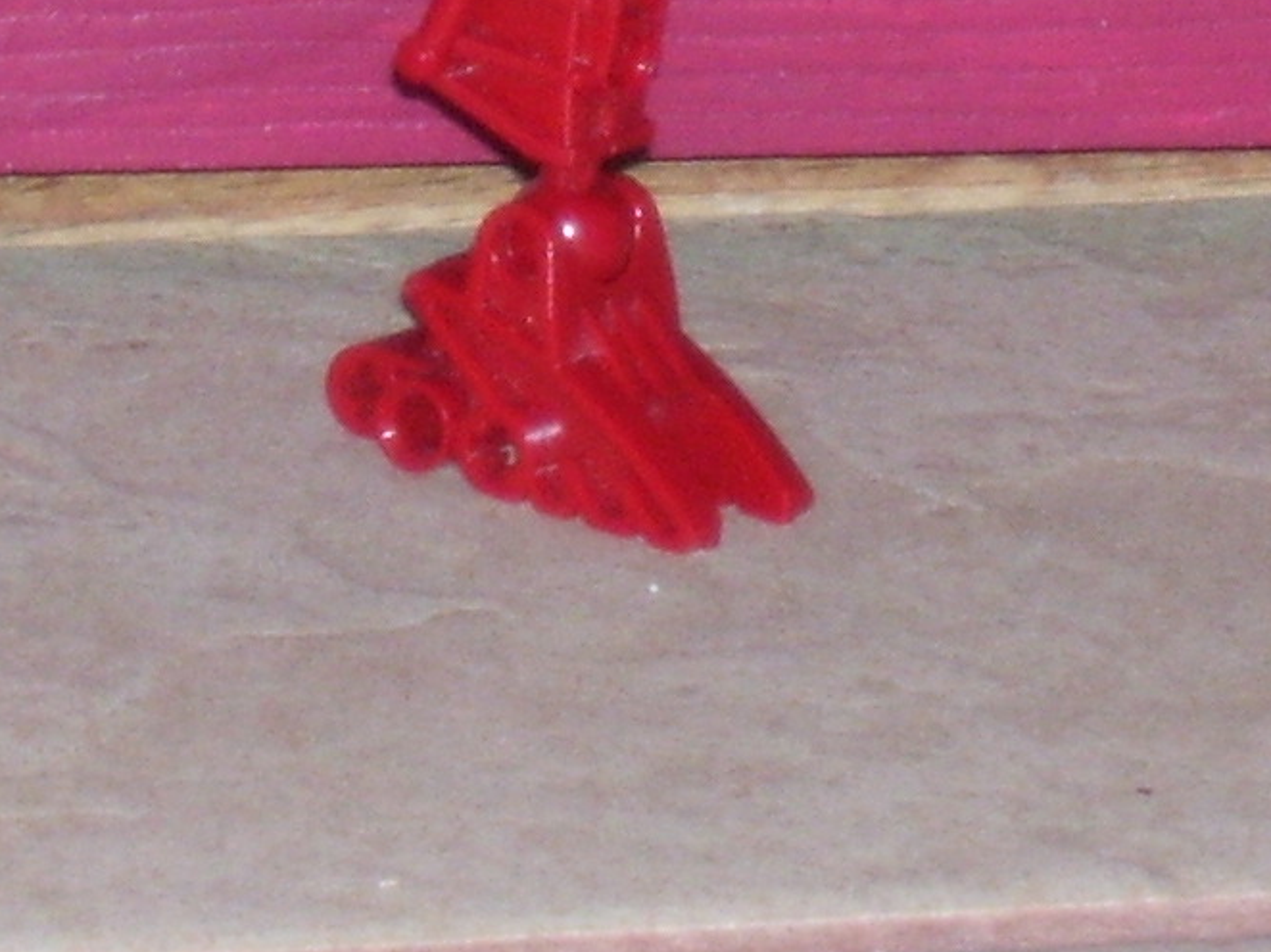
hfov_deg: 4.6
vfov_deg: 3.4
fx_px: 15856
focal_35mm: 432
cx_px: 490
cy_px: -829
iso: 125
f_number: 4.6
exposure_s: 1/90
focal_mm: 18
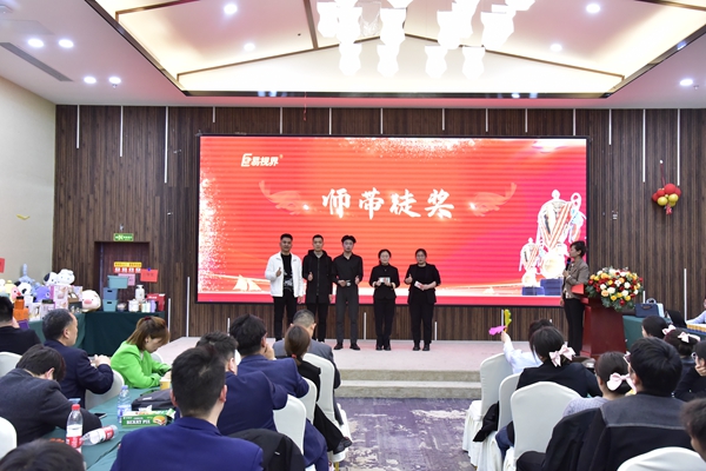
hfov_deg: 58.7
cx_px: 353
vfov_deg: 41.1
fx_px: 628
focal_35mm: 32
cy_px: 236
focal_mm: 32
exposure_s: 1/200
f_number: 5.6
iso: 6400
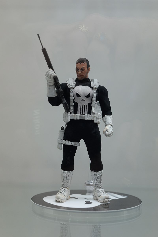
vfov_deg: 39.6
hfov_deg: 27.0
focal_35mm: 50
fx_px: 329
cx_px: 79
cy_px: 118
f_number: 4.5
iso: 1600
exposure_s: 1/160
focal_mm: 50
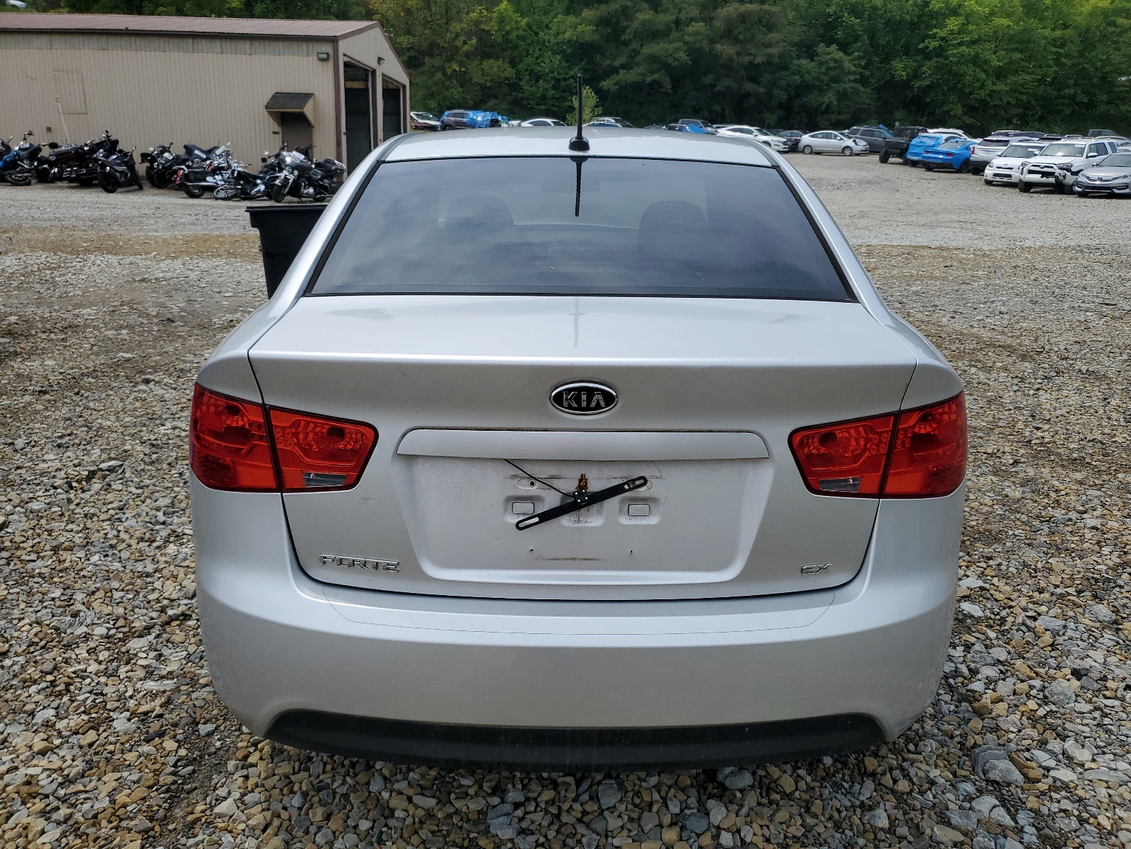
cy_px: 424
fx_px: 849
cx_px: 566
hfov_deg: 67.3
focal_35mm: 26
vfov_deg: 53.1
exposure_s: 1/10000
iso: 50
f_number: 1.5
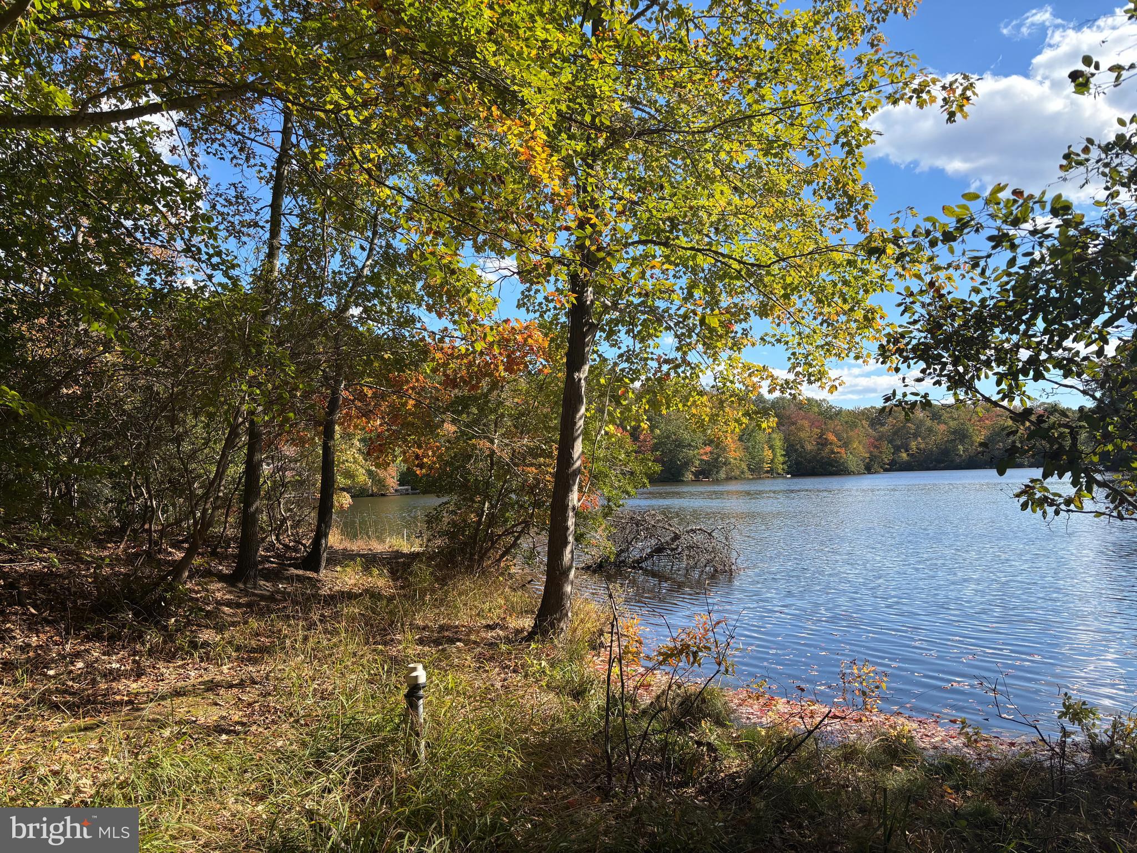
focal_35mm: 26
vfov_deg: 53.1
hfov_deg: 67.3
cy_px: 426
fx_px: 854
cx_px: 568
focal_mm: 5.96
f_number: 1.6
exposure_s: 1/1616
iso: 50
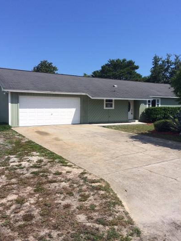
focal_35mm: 30
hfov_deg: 46.8
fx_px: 209
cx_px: 91
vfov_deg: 60.0
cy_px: 117
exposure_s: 1/2564
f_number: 2.2
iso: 32
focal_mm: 4.15
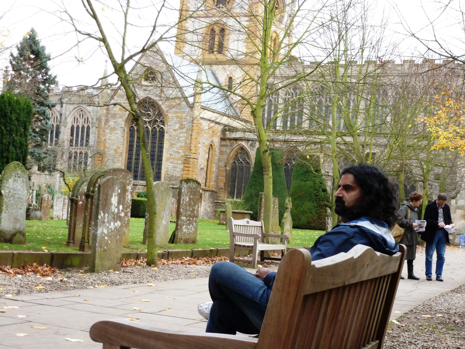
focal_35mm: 57
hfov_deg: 33.8
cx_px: 232
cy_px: 174
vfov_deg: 25.7
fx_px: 766
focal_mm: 10.1
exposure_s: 1/60
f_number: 4.4
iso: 250
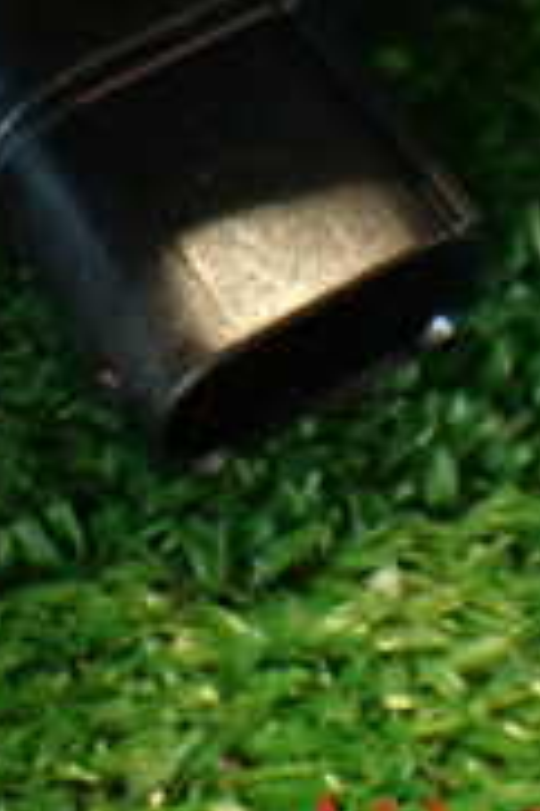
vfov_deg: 17.9
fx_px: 2480
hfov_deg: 12.3
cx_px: -13
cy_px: -107
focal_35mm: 110
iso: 320
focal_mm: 5.79
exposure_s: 1/30
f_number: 2.4
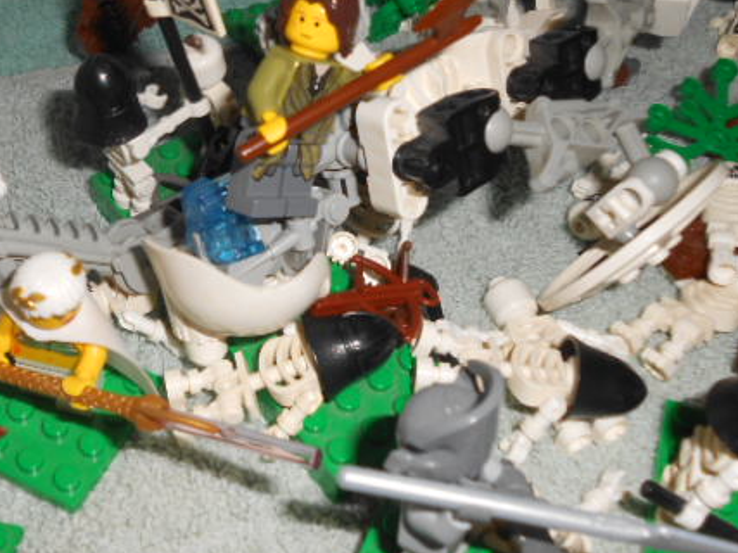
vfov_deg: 31.9
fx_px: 959
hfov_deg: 41.8
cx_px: 277
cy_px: 187
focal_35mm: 45
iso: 80
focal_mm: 5.3
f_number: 11.9
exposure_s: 1/25
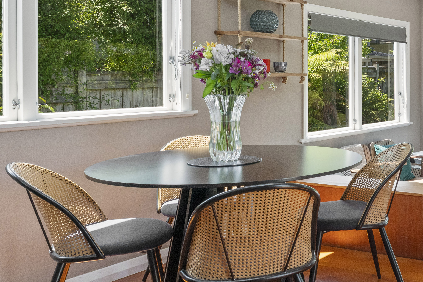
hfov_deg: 36.4
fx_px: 552
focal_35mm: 47
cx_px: 449
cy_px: 91
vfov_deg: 28.4
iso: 640
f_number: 9
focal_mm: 18.4
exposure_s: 1/160
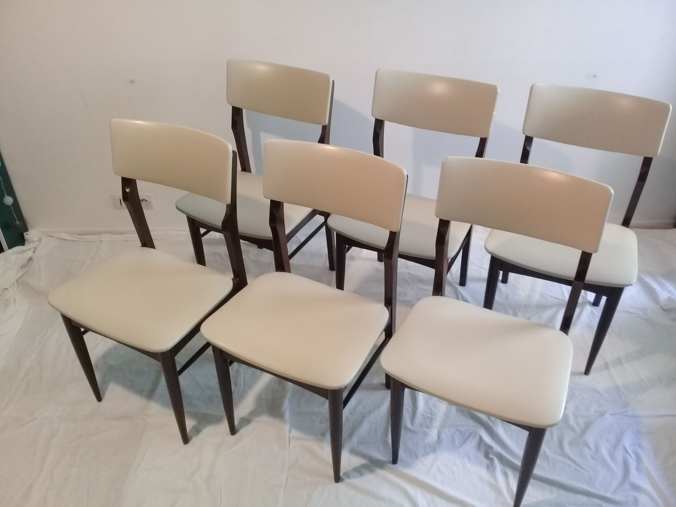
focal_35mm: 31
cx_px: 338
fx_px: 605
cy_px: 254
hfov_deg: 58.4
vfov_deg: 45.4
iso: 200
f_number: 2.2
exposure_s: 1/20
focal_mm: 3.3
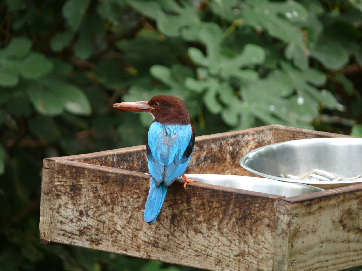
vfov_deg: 3.5
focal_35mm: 420
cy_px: 136
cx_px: 181
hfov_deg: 4.7
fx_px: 4392
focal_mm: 88.8
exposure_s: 1/80
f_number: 3.7
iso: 100
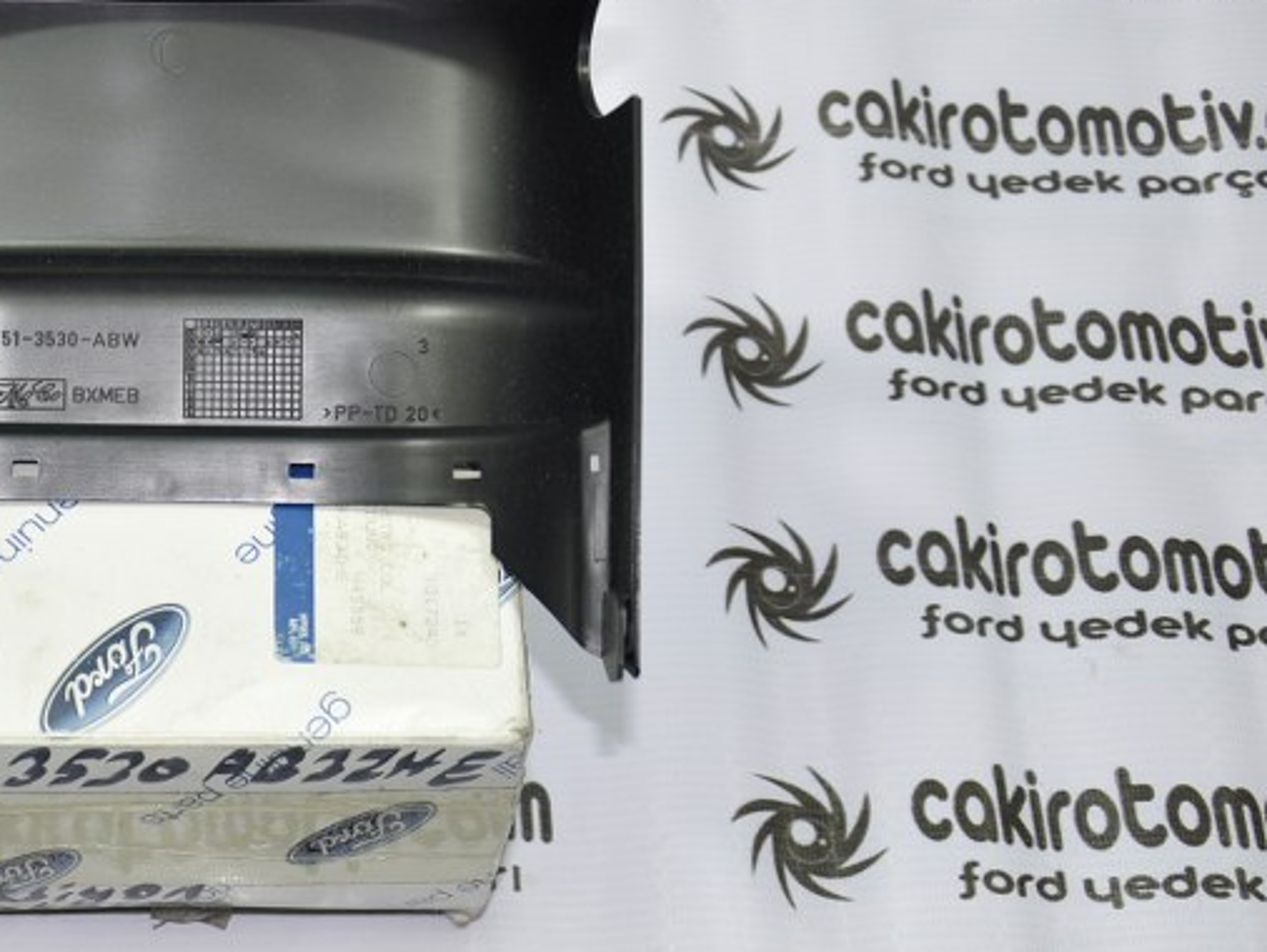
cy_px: 551
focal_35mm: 82
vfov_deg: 18.0
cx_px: 170
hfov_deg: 23.3
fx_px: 3003
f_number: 4.5
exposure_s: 1/40
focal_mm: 32
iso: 200
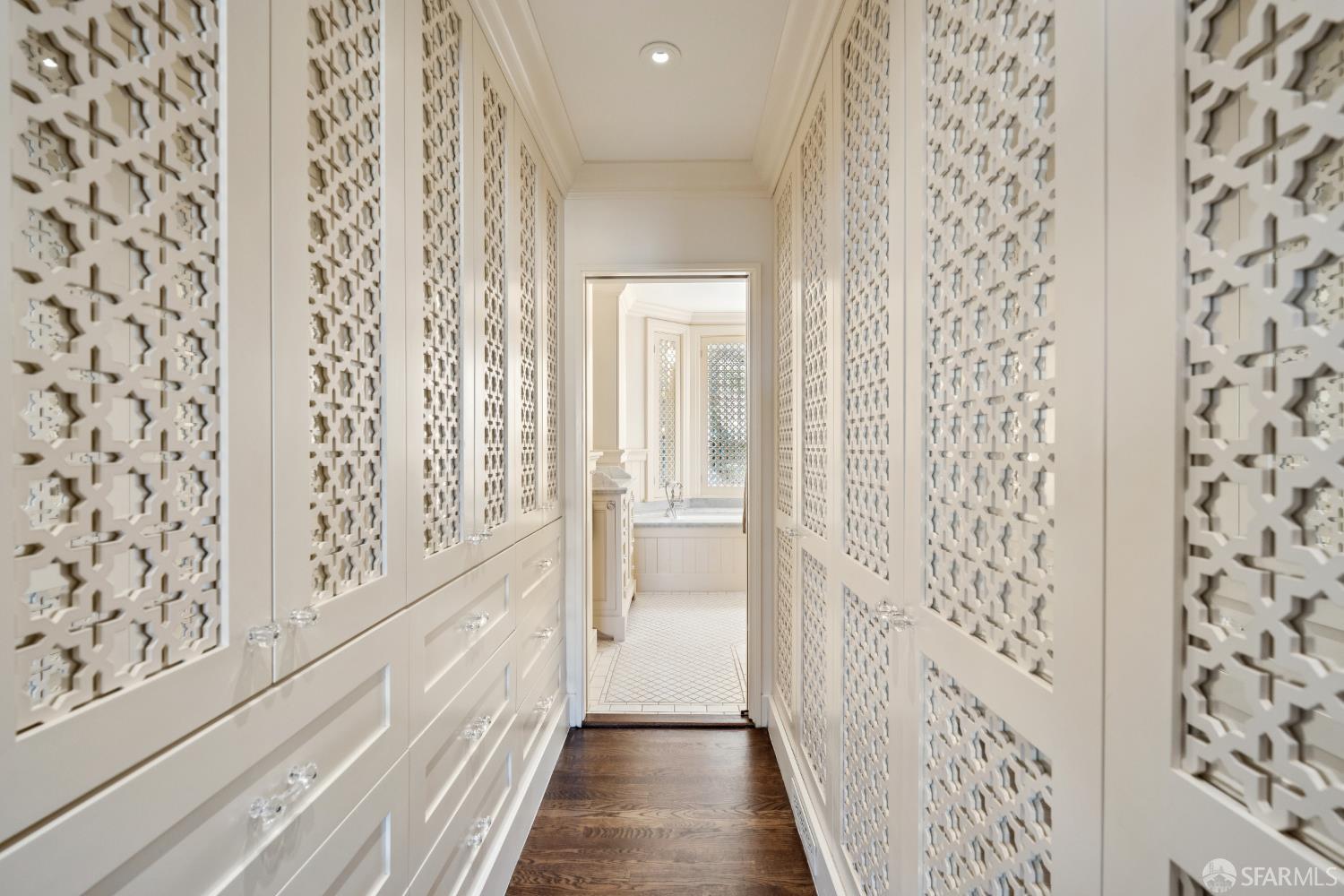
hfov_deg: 96.7
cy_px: 448
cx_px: 672
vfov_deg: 73.7
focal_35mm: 16
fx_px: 597
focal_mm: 16
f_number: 8
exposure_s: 1/40
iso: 800
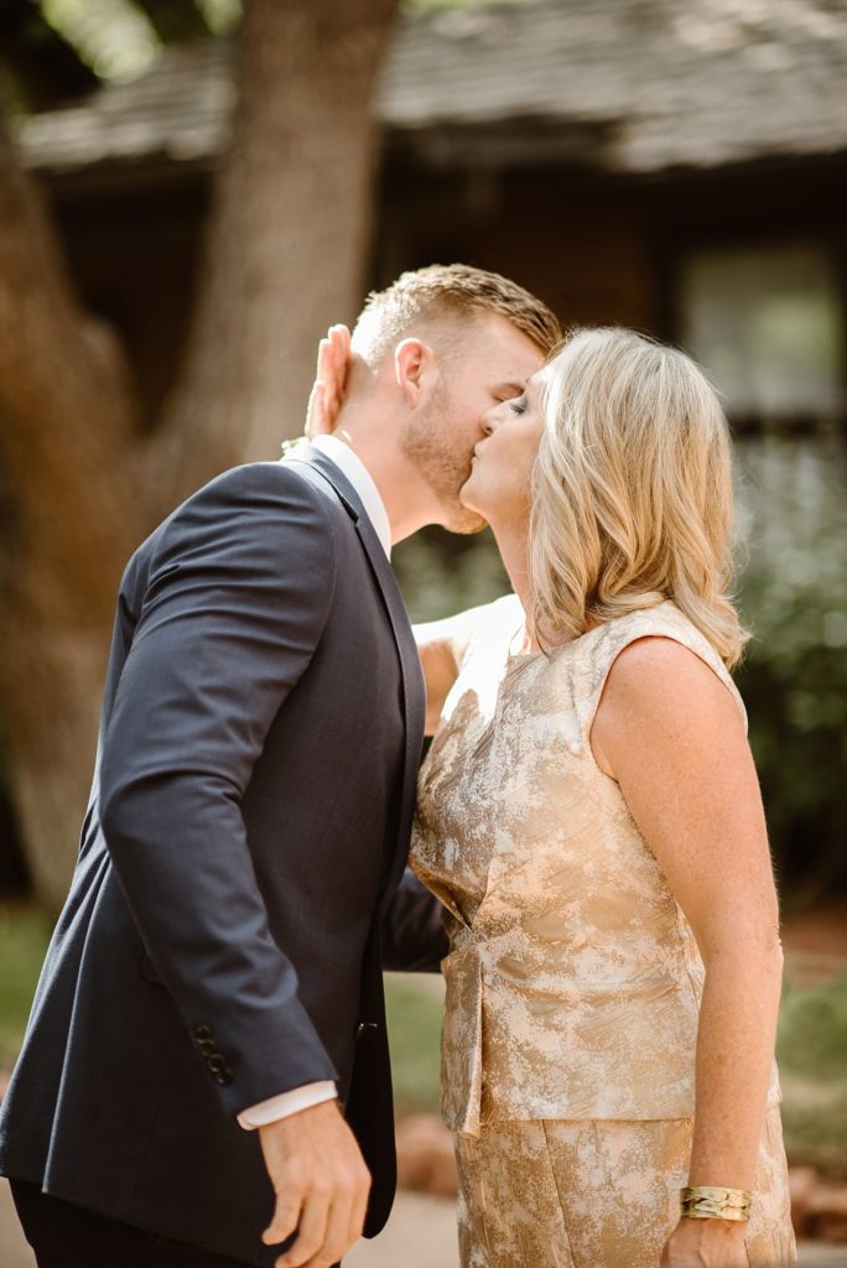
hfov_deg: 16.1
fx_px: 2996
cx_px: 424
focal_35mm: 85
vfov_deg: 23.9
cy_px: 634
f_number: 1.8
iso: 200
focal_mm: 85
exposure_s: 1/800
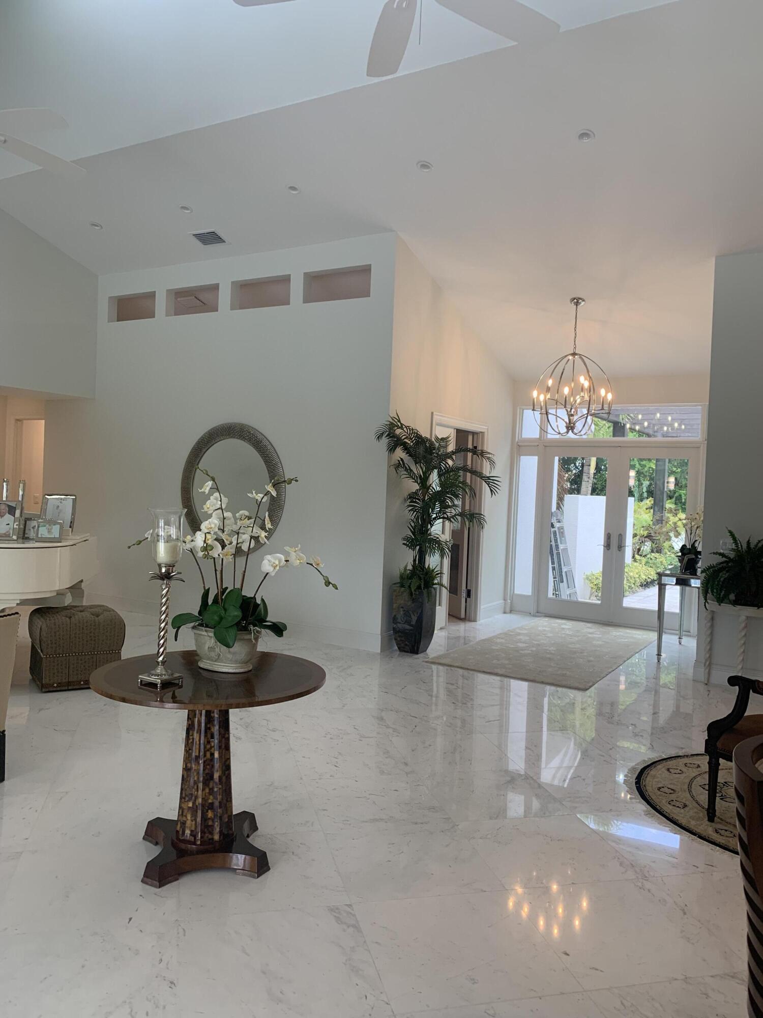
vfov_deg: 67.3
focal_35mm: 26
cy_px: 509
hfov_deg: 53.1
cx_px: 382
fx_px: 764
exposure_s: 1/120
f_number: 1.8
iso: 80
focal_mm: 4.25
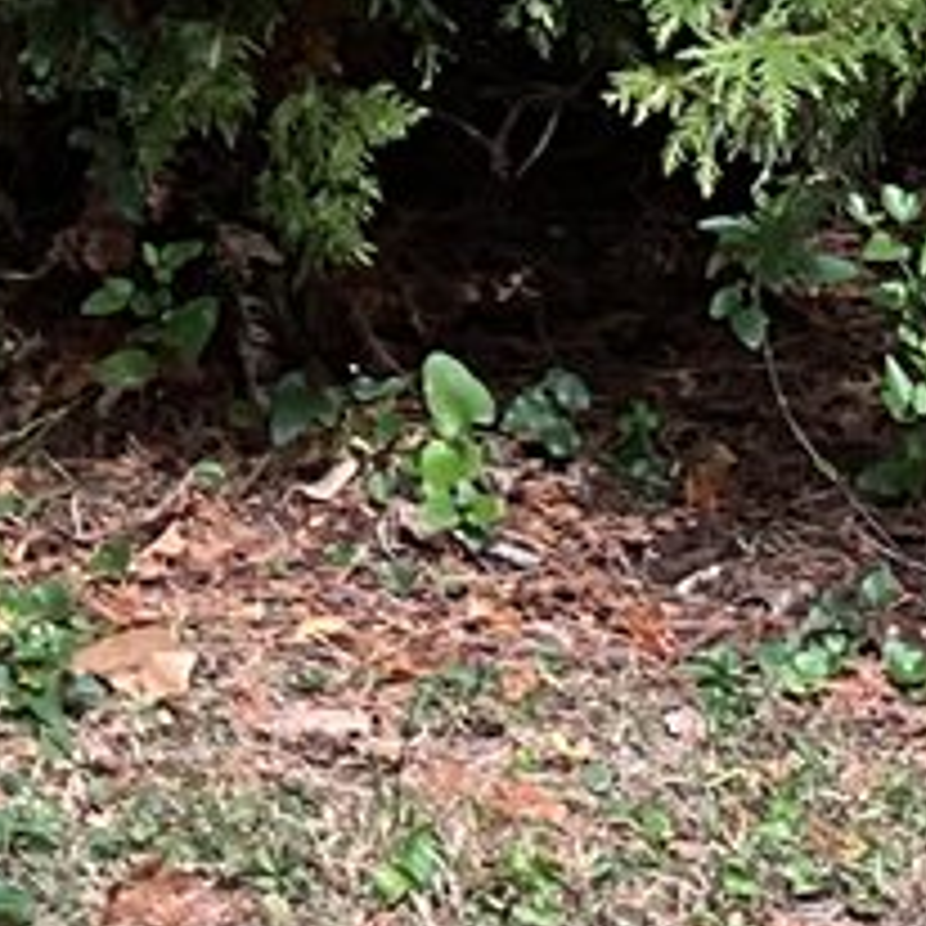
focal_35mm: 188
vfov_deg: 8.3
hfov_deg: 8.3
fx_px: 5690
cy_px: 2434
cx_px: 2412
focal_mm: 3
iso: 16
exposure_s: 1/284
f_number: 1.8
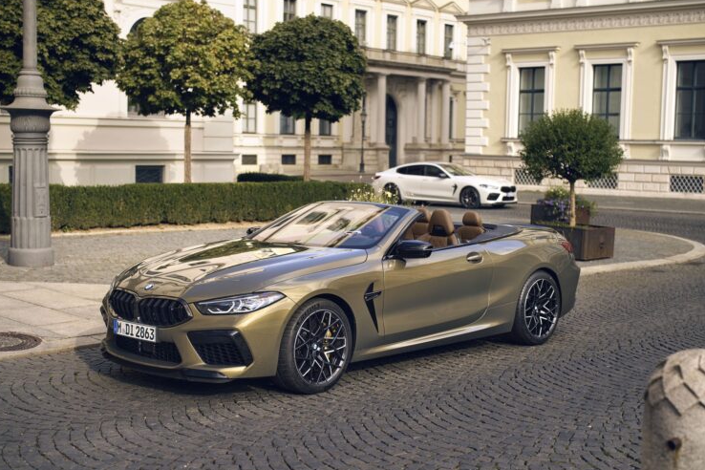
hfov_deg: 38.2
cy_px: 232
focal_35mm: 52
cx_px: 354
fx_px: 1018
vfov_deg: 26.0
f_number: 2.5
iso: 100
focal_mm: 50
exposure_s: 1/400
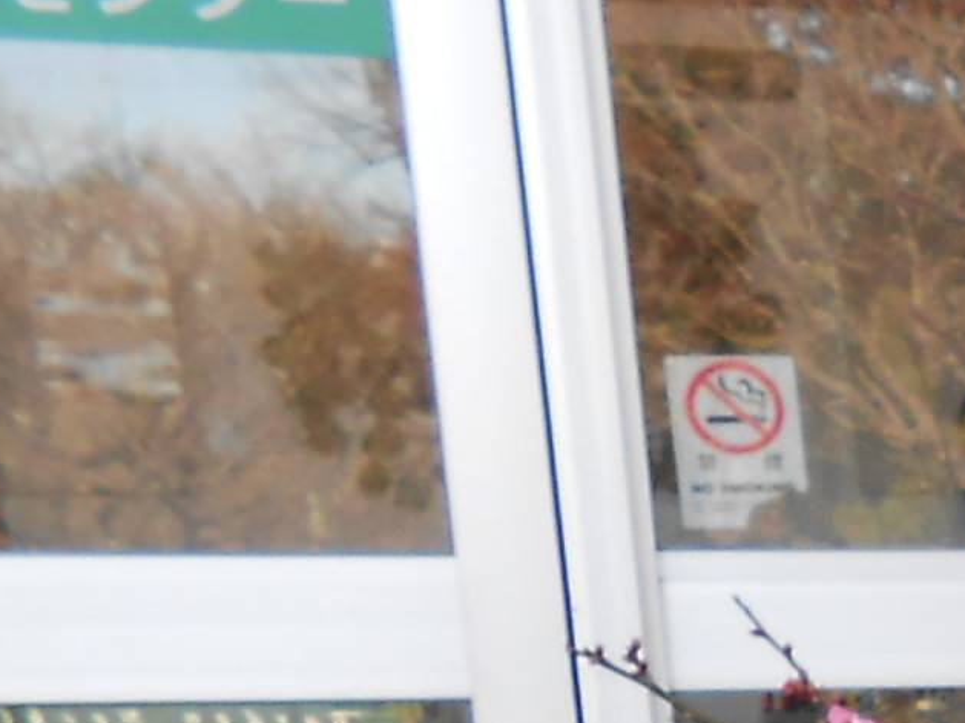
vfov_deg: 10.1
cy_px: 1458
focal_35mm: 135
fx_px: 3761
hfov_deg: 11.6
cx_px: 2430
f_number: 3.5
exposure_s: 1/60
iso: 80
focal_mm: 4.6
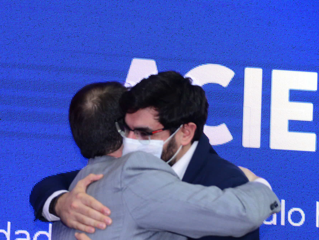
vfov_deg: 7.6
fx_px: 1807
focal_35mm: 196
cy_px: 167
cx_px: 143
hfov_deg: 10.1
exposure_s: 1/125
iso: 2500
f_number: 4
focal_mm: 120
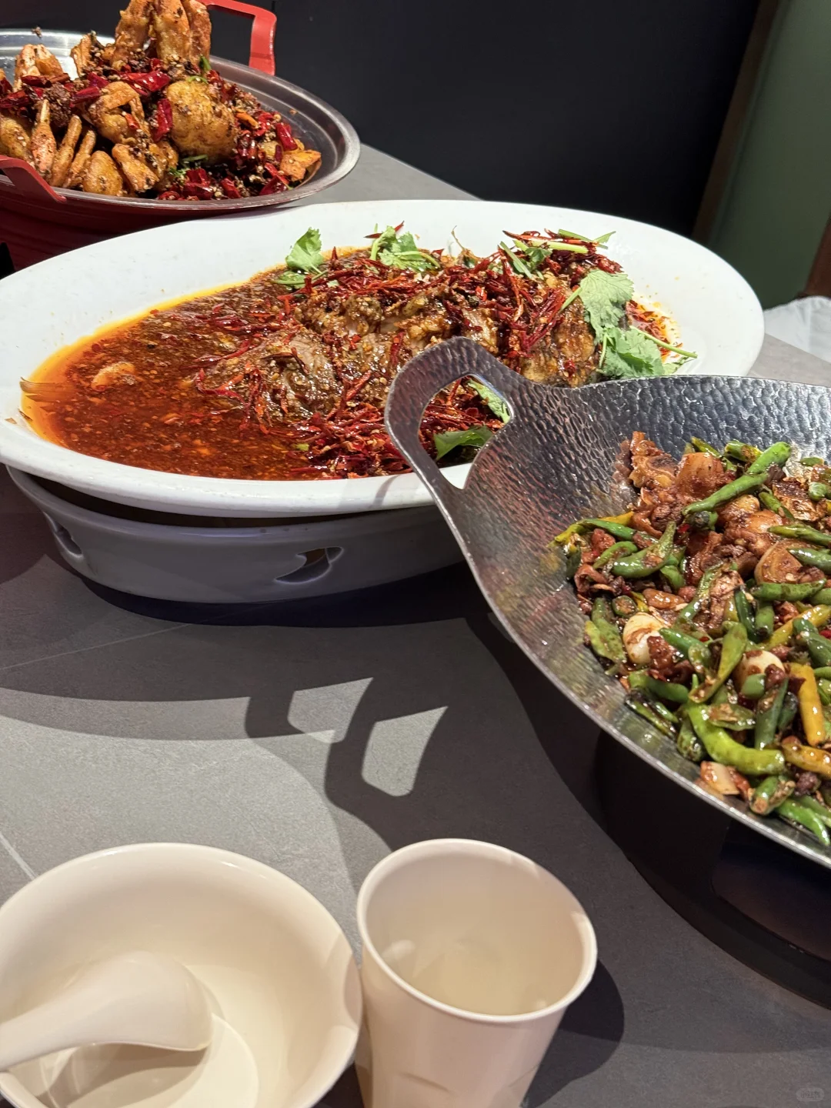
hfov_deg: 30.3
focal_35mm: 48
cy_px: 554
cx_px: 416
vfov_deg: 39.7
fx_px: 1536
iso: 64
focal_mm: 6.76
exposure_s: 1/50
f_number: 1.78
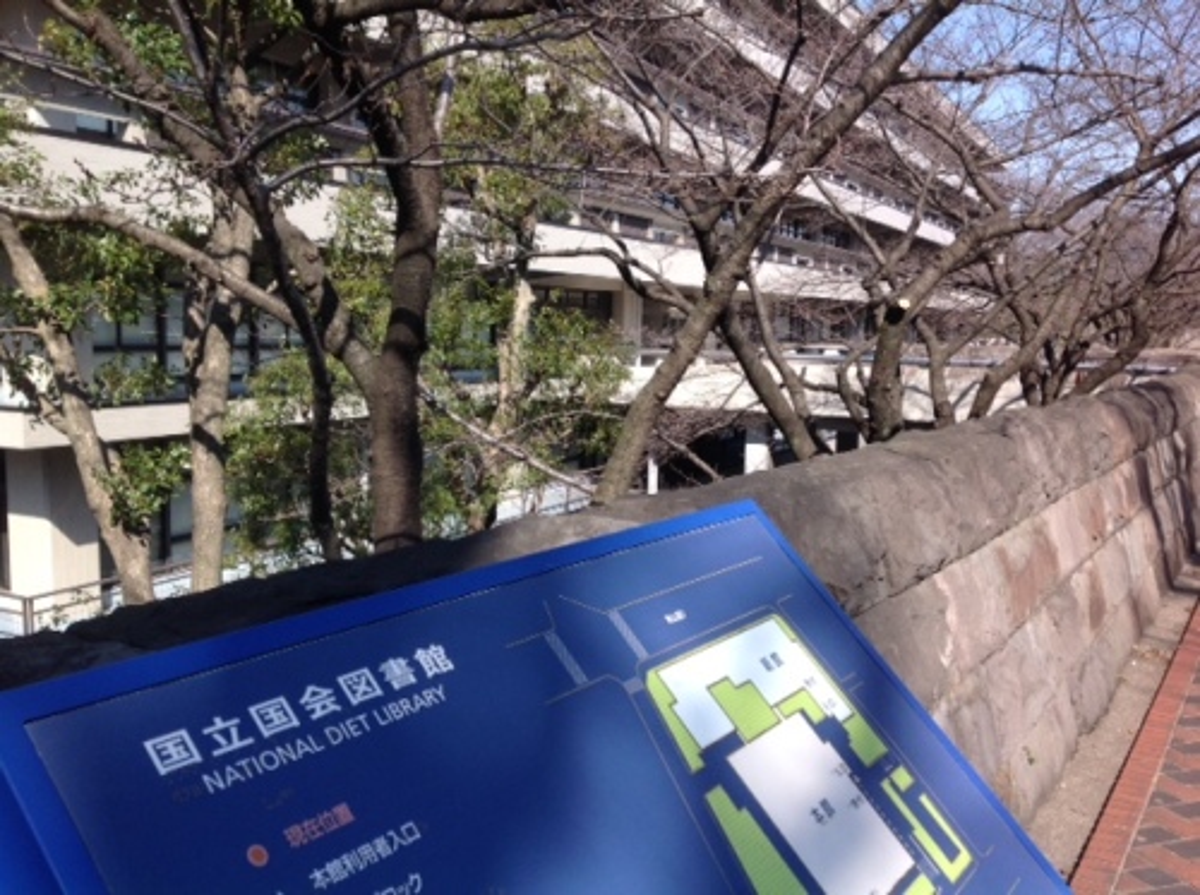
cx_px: 600
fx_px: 1211
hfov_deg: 52.7
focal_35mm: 35
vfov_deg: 40.6
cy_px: 448
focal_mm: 4.28
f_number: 2.4
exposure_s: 1/889
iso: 50
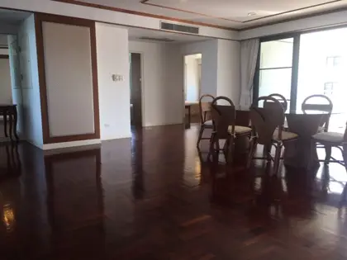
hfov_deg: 61.7
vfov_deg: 48.2
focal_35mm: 29
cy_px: 130
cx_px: 174
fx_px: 291
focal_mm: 4.15
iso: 40
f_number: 2.2
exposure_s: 1/100
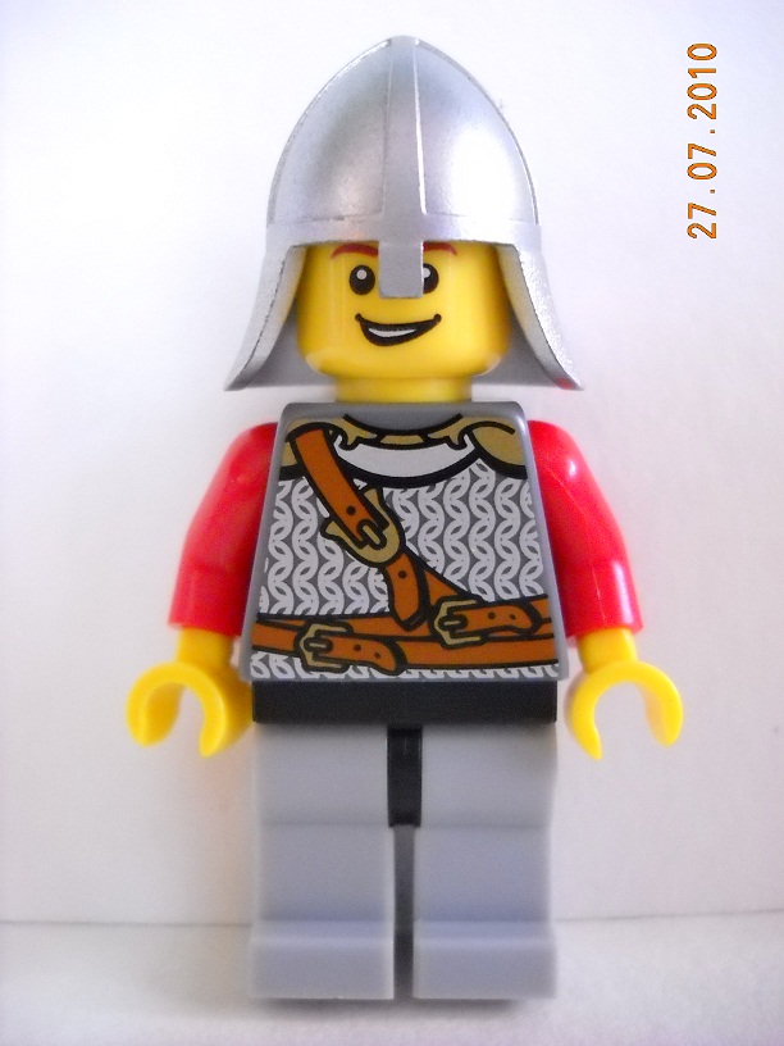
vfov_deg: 45.8
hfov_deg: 35.1
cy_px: 523
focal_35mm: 41
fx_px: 1238
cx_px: 392
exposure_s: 1/12
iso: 800
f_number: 3.1
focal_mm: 6.72
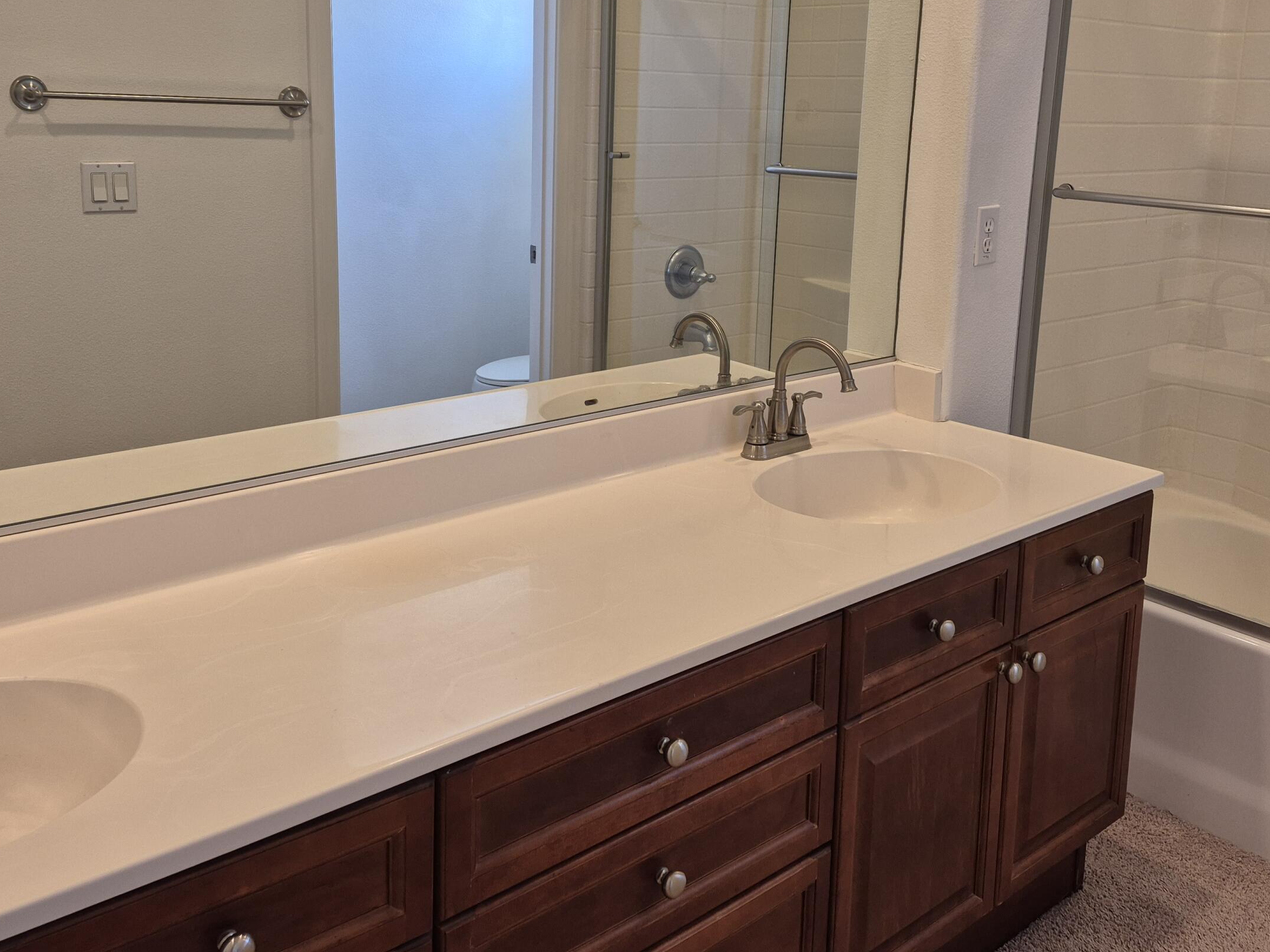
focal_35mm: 32
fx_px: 1174
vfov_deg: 43.6
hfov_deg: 56.8
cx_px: 649
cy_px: 324
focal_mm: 5.4
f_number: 1.8
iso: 100
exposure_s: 1/120
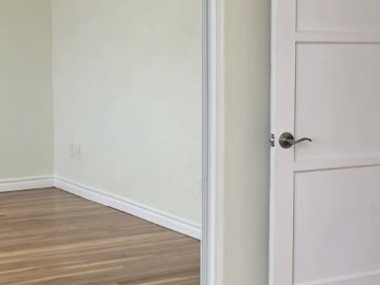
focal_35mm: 86
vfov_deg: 17.2
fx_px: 944
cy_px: 152
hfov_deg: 21.9
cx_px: 382
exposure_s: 1/139
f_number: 1.8
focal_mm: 5.4
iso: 25
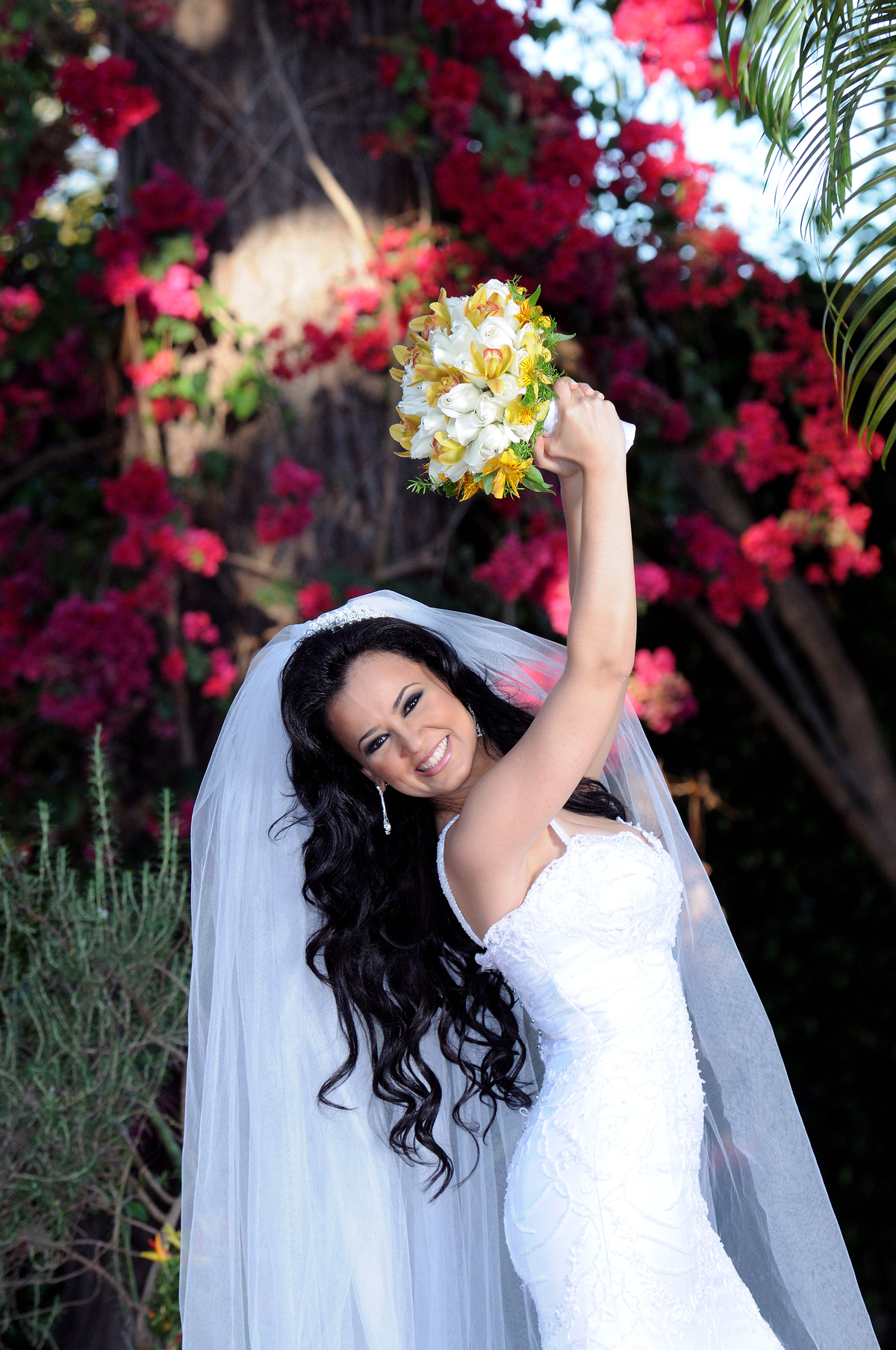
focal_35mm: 300
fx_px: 11229
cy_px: 675
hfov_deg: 4.6
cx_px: 448
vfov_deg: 6.9
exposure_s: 1/250
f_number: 7.1
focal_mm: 200
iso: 640
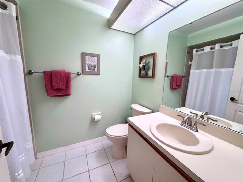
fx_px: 98
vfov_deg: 85.7
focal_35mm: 14
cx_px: 122
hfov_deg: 102.1
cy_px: 91
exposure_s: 1/120
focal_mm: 2.22
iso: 200
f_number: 2.2
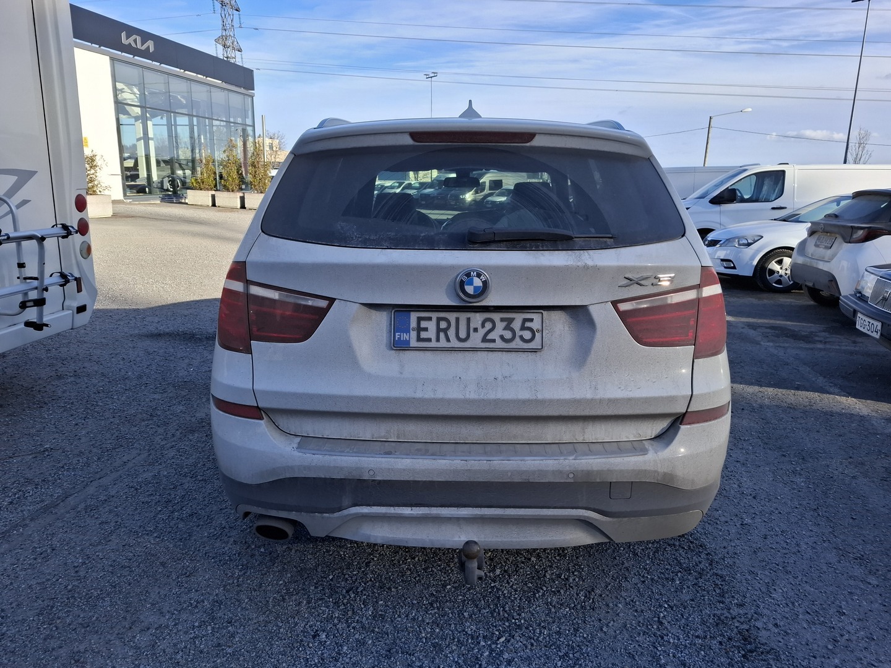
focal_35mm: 23
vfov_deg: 58.9
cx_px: 446
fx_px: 592
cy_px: 334
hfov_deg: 73.9
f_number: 1.8
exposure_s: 1/1261
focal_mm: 5.54
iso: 50
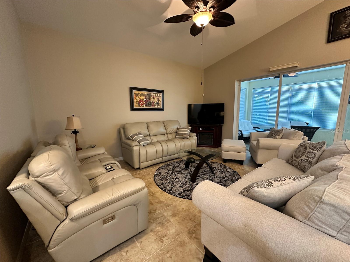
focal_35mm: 14
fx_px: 142
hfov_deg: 102.1
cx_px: 175
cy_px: 131
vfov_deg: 85.7
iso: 500
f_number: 2.2
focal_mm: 2.22
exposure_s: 1/60
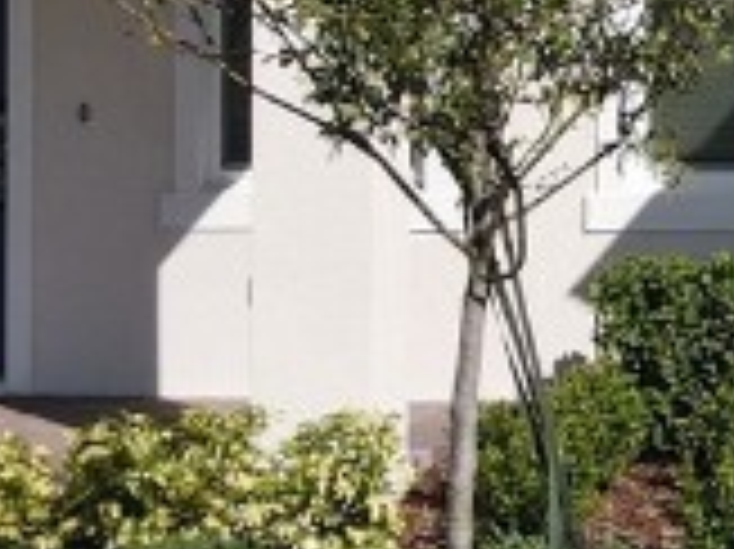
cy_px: -76
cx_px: 1234
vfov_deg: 9.7
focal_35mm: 151
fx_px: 3199
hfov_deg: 12.2
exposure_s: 1/800
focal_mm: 4.5
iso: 100
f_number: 2.8
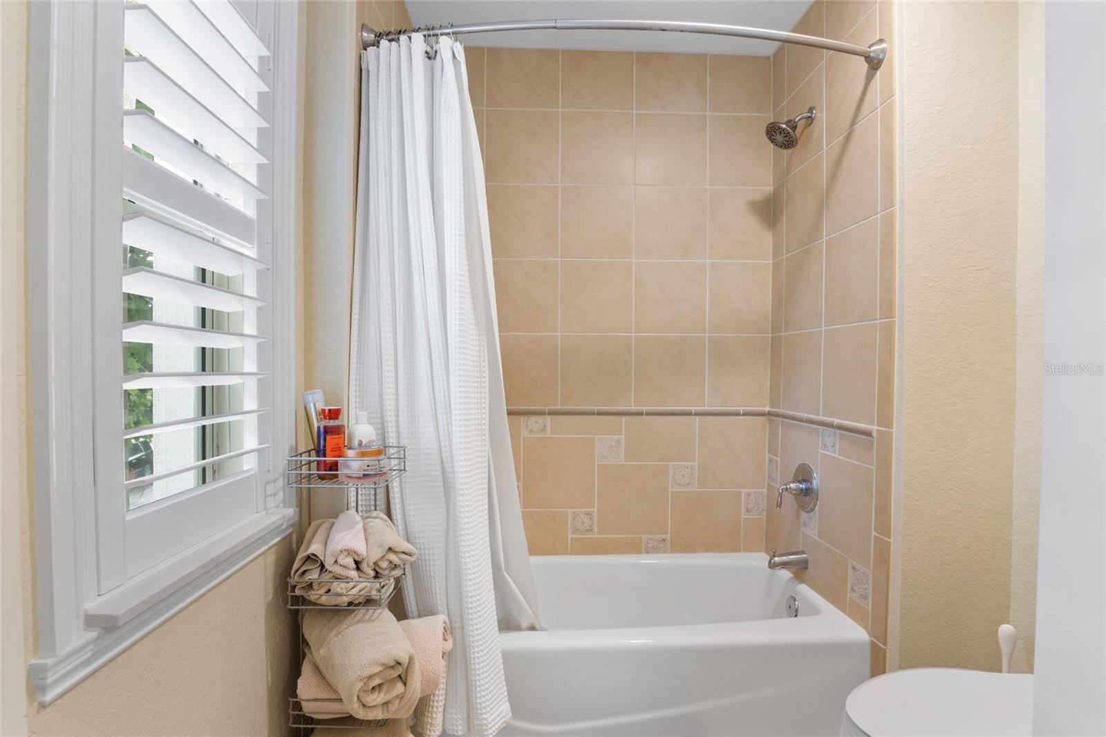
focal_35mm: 16
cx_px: 553
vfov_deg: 72.0
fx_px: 507
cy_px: 368
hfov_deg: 95.0
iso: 100
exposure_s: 1.3
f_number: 8
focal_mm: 11
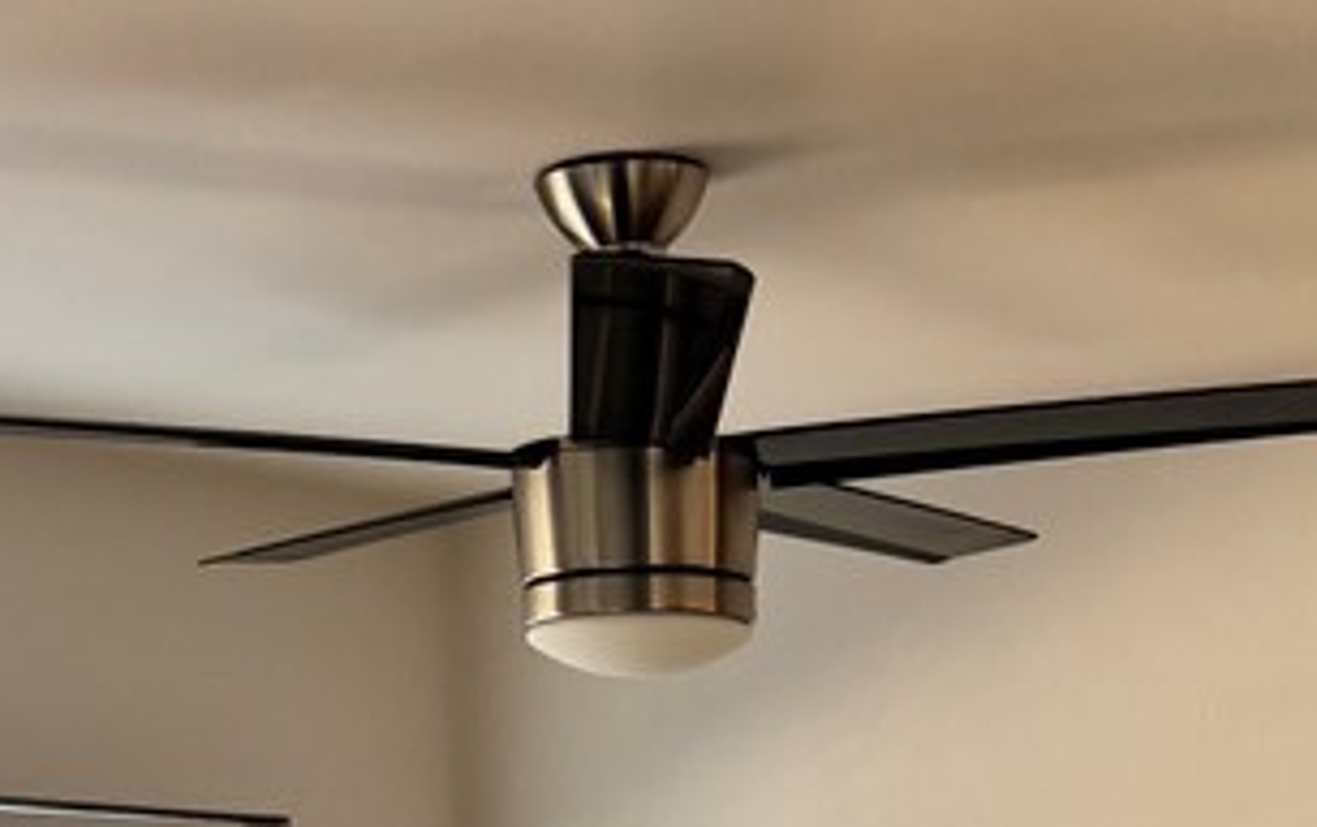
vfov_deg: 12.4
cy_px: 1925
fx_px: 3054
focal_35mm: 85
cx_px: 783
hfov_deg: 24.3
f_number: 1.78
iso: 80
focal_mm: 6.76
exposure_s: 1/161
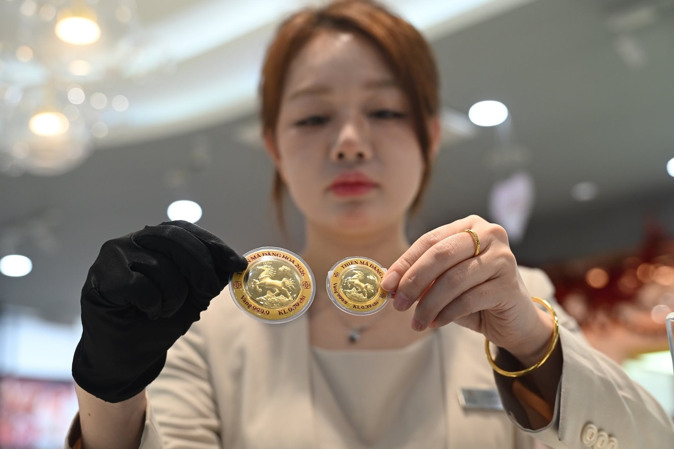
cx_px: 337
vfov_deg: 27.0
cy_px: 224
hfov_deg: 39.6
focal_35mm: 50
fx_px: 936
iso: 1250
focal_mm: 50
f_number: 4
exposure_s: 1/400
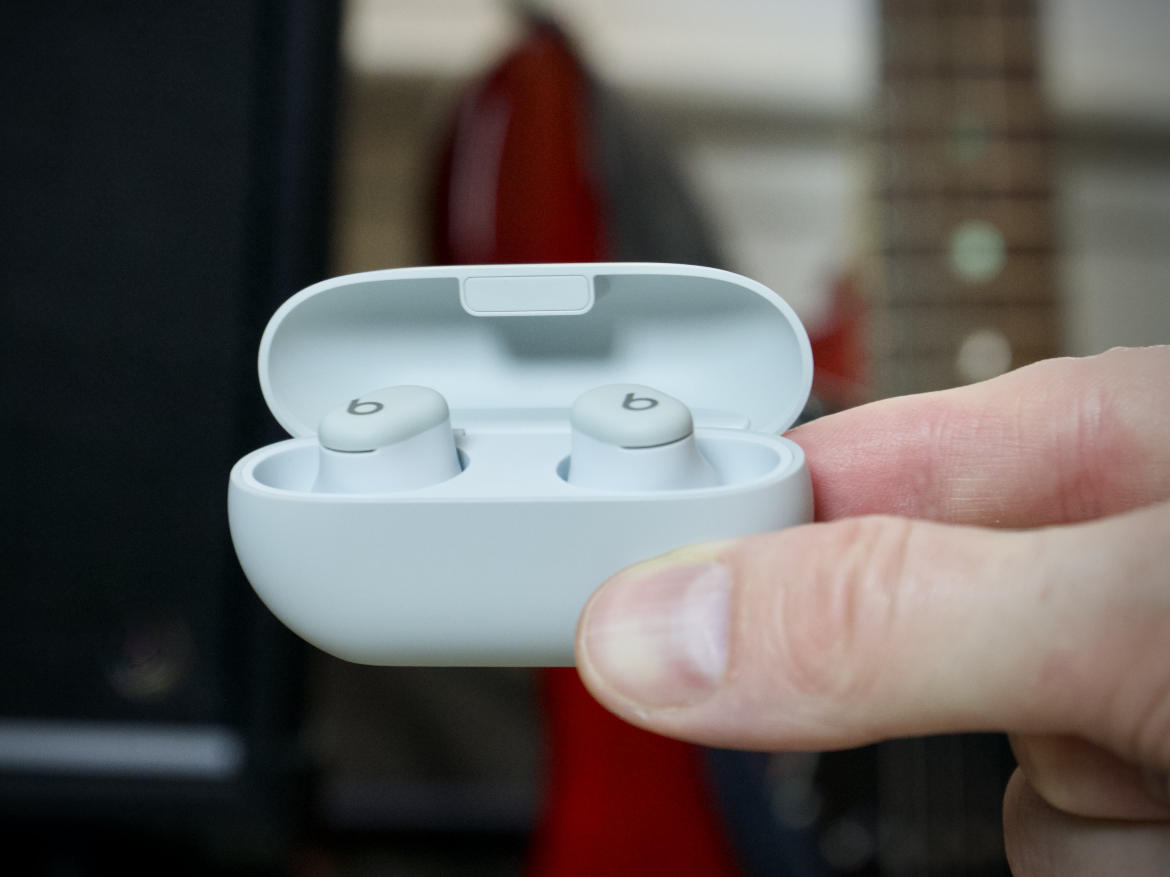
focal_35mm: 76
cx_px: 518
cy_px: 438
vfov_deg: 19.4
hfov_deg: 25.6
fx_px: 2569
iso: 3200
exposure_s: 1/60
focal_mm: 70
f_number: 7.1
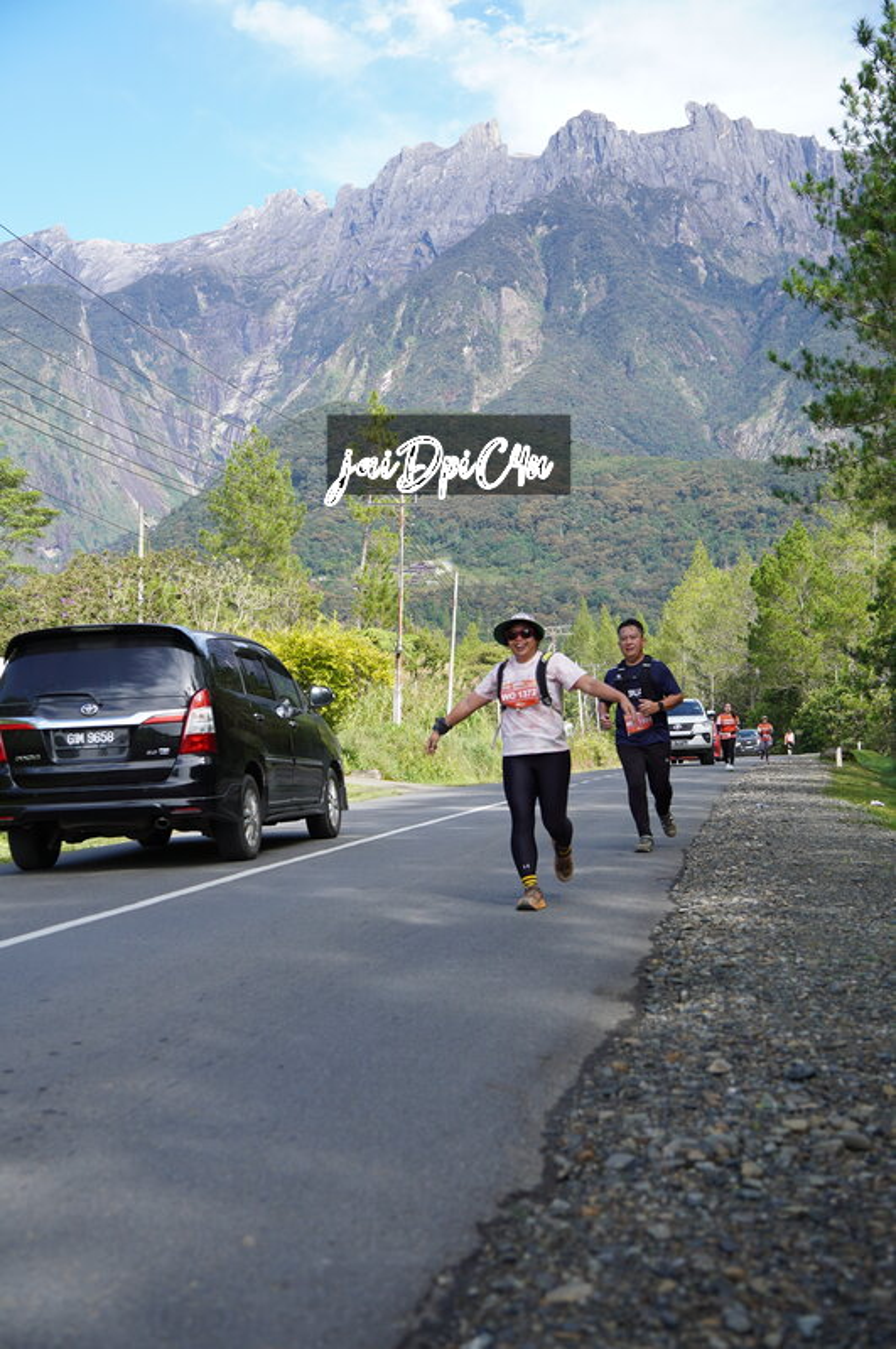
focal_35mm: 48
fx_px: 1796
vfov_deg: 41.2
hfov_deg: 28.0
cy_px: 674
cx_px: 448
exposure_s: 1/500
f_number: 2.8
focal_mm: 32
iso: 100
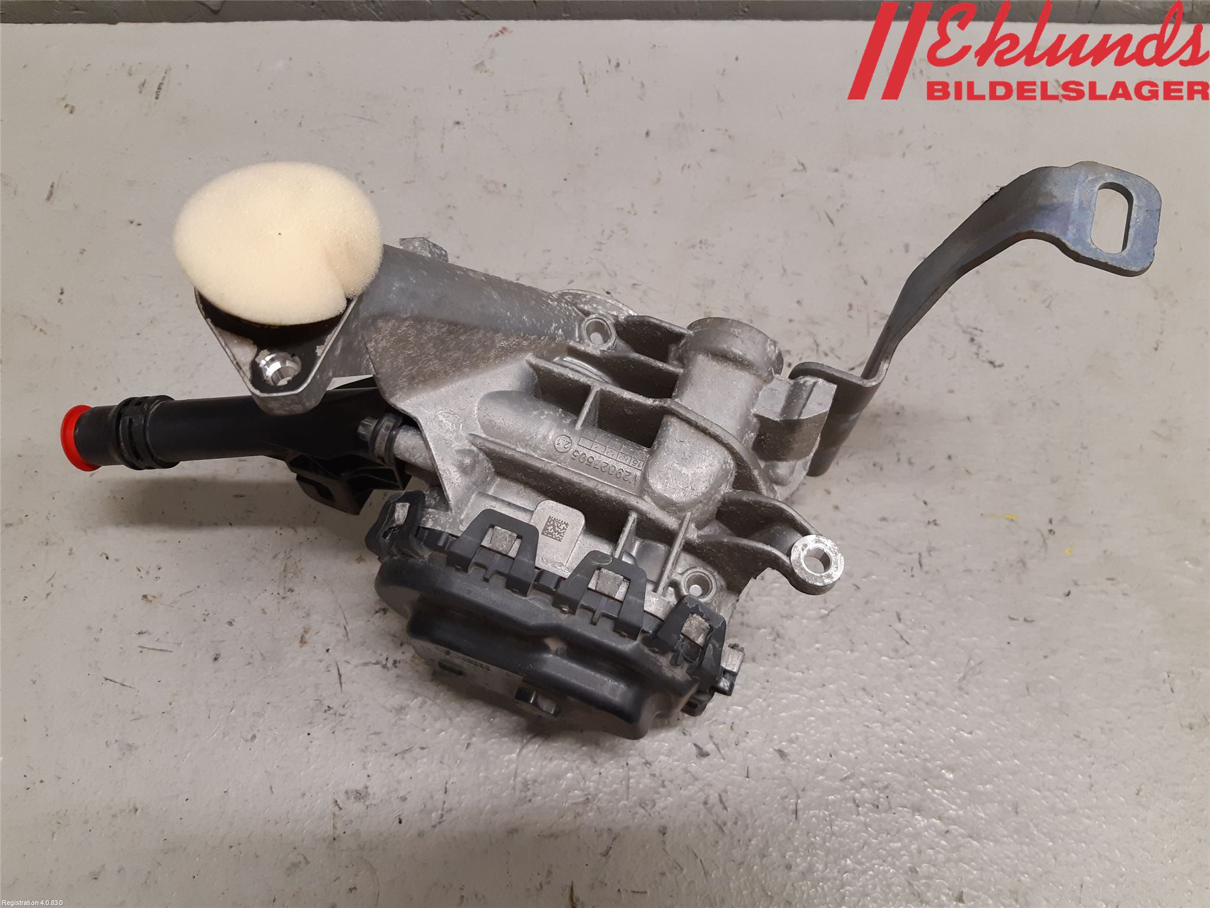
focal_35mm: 26
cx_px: 605
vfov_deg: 53.1
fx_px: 909
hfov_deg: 67.3
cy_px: 454
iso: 160
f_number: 1.7
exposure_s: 1/50
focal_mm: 3.93
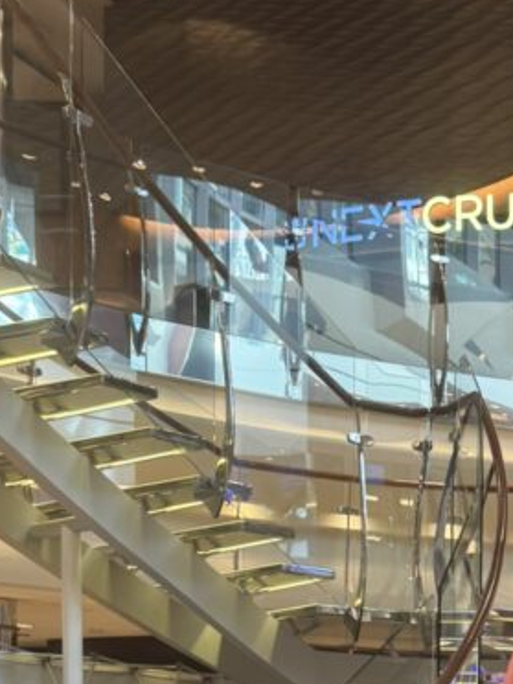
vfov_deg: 25.9
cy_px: 842
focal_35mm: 66
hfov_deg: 20.9
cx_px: 594
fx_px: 1304
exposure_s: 1/60
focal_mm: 6.76
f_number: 1.78
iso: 200
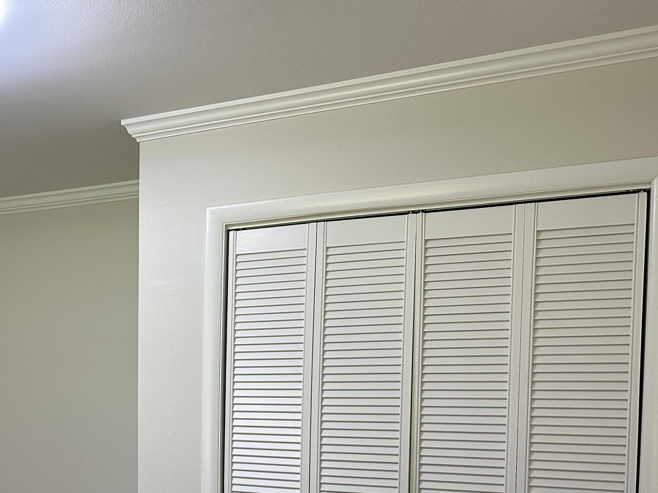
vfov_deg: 32.2
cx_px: 80
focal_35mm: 43
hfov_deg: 40.9
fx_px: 817
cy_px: 428
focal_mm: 6.86
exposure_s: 1/120
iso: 200
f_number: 1.78
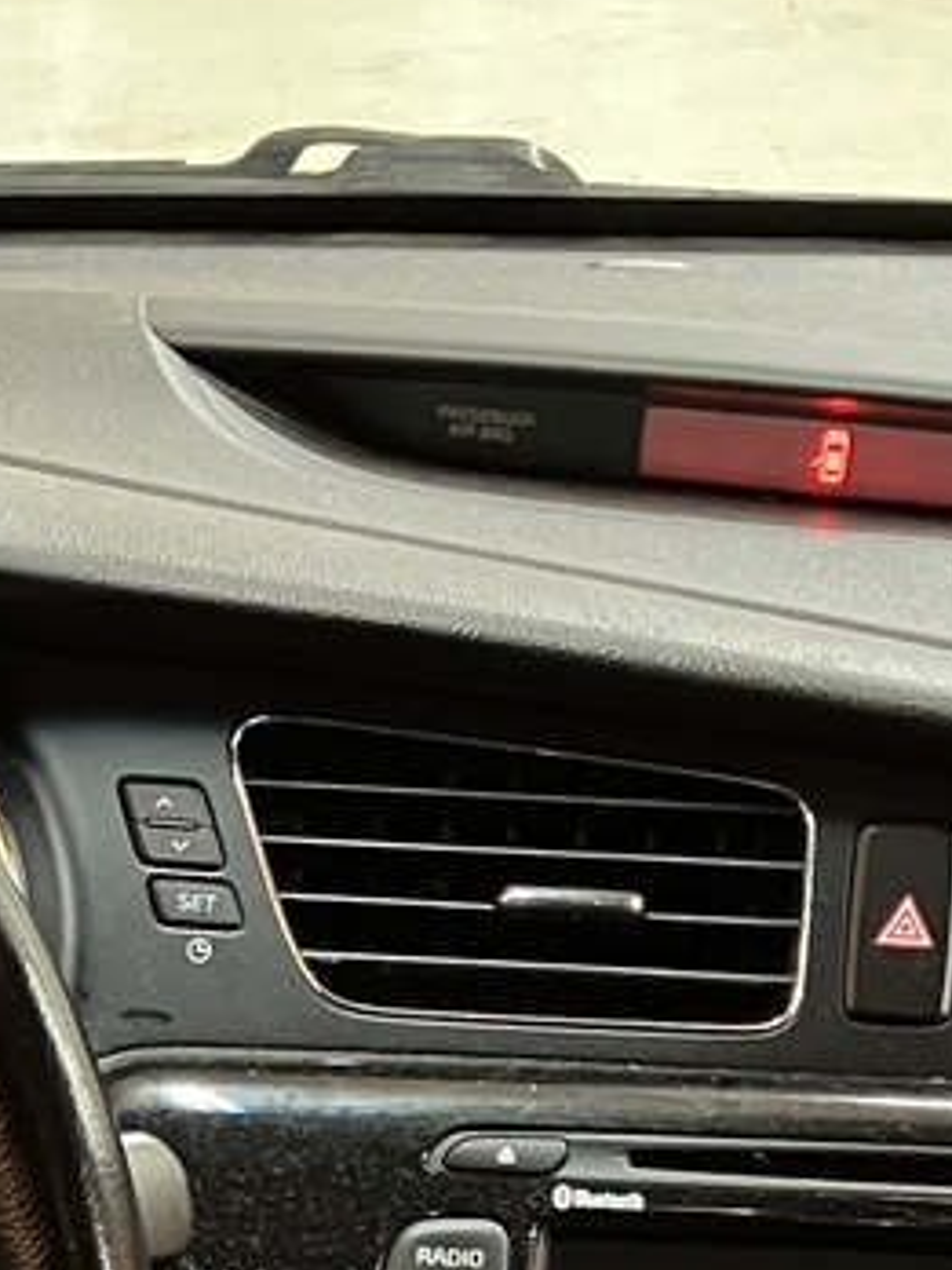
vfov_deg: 15.6
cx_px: -135
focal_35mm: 116
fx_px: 4254
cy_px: 1912
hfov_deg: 12.5
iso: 400
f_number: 1.8
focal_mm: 3.99
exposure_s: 1/25
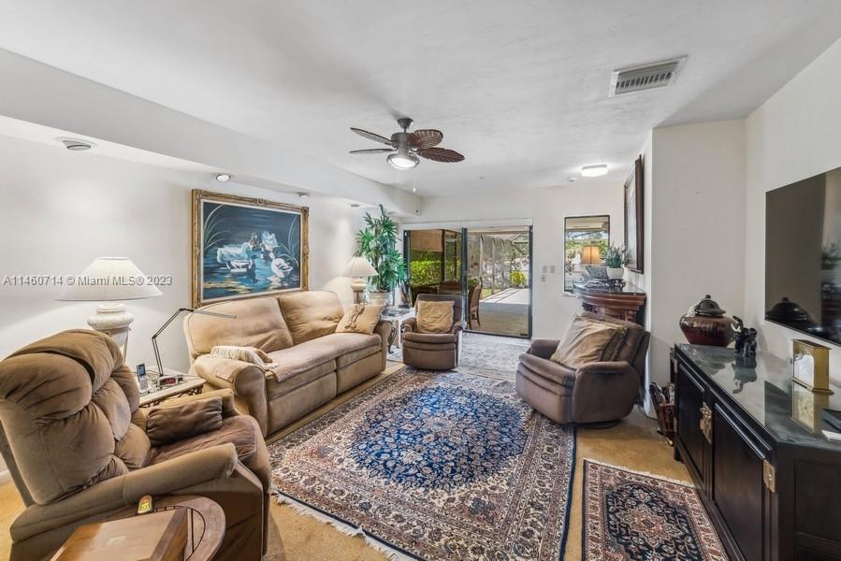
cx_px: 420
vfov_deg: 81.3
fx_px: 327
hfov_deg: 104.2
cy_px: 280
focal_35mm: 14
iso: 250
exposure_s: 1/6
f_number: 9
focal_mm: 14
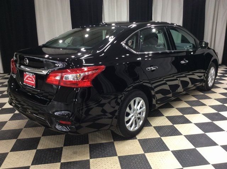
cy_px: 84
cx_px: 114
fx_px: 210
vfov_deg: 44.1
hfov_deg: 56.9
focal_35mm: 32
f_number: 2.4
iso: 64
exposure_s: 1/24
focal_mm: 3.3
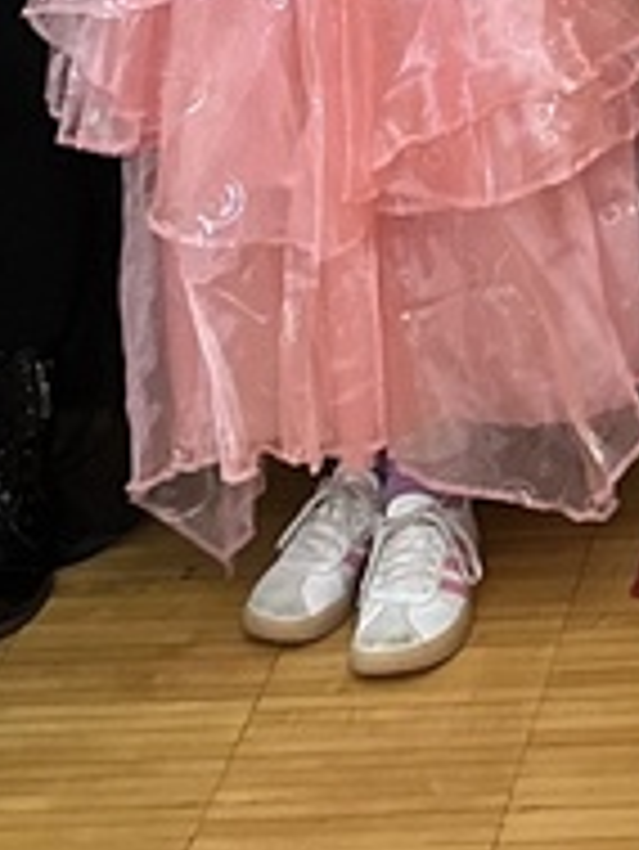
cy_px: -481
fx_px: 3196
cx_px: 1278
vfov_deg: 14.1
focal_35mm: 130
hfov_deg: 10.5
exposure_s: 1/52
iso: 1000
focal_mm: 6.86
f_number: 1.78
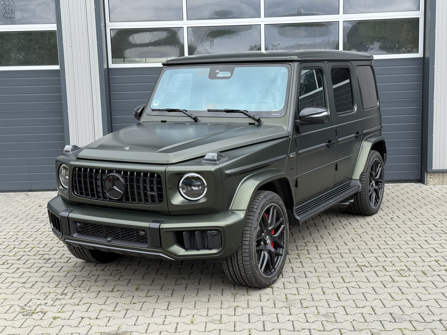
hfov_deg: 39.7
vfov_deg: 30.3
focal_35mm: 48
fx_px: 620
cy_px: 168
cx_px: 224
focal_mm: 6.76
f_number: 1.78
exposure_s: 1/1883
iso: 80
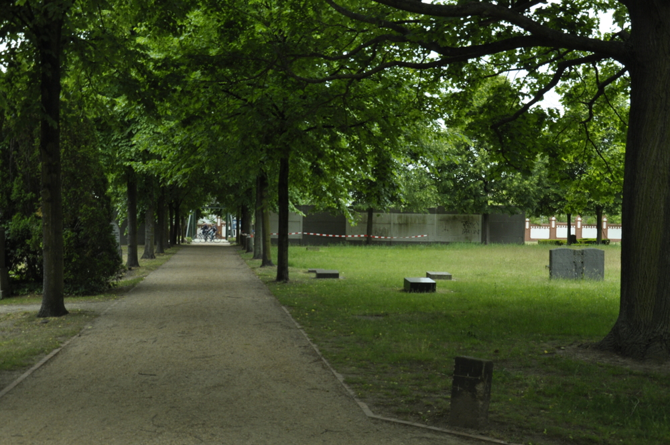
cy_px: 222
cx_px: 335
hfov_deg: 46.5
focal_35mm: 42
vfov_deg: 31.8
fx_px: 781
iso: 640
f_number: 8
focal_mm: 28
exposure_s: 1/200
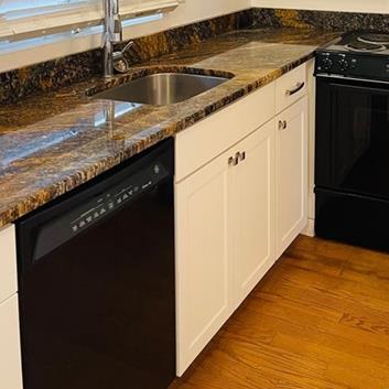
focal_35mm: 50
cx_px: 247
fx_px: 636
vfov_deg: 31.9
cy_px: 17
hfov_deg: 33.8
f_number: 1.6
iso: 250
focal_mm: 5.1
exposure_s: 1/60
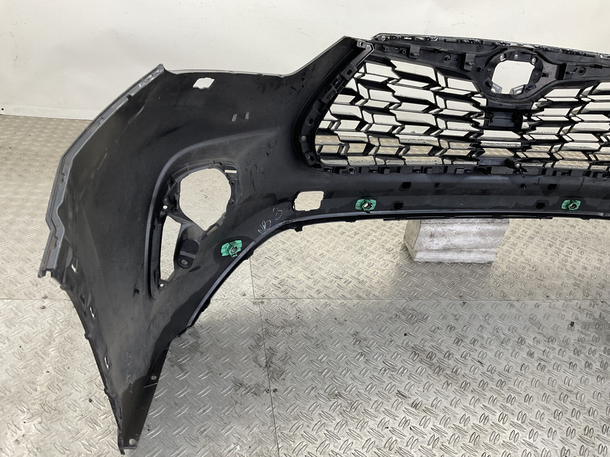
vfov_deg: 48.2
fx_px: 511
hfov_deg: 61.7
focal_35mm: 29
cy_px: 228
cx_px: 305
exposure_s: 1/120
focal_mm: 3
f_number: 1.8
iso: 40
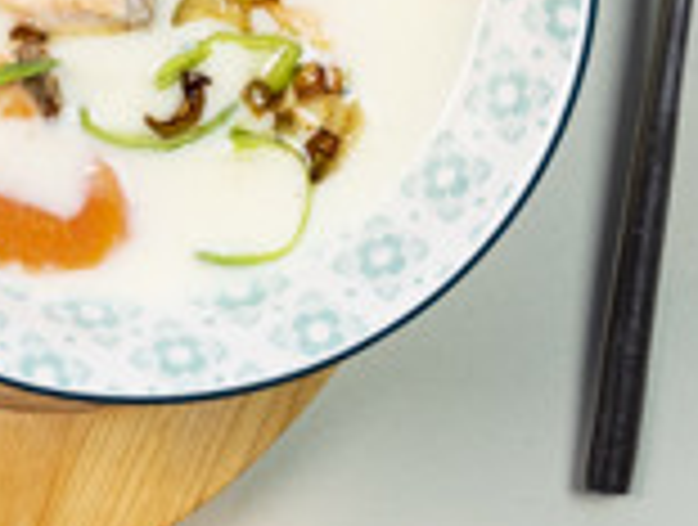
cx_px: -101
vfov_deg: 8.5
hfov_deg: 11.5
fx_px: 3416
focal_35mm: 169
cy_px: -438
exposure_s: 1/25
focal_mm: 21
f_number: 5
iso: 250
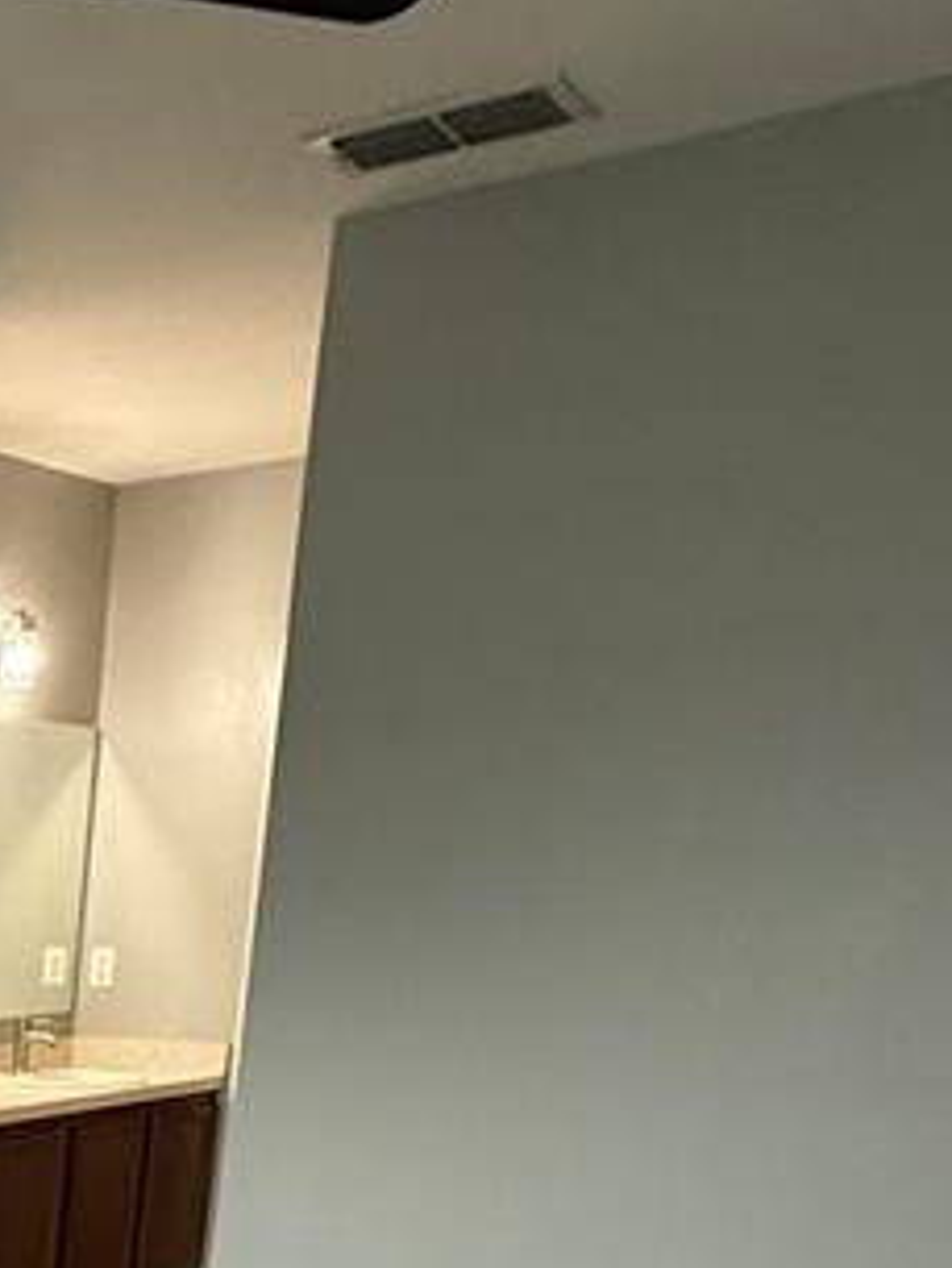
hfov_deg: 21.0
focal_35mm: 55
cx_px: -603
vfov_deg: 29.7
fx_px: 2015
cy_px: 1542
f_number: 2.2
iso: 250
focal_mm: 2.22
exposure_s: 1/60
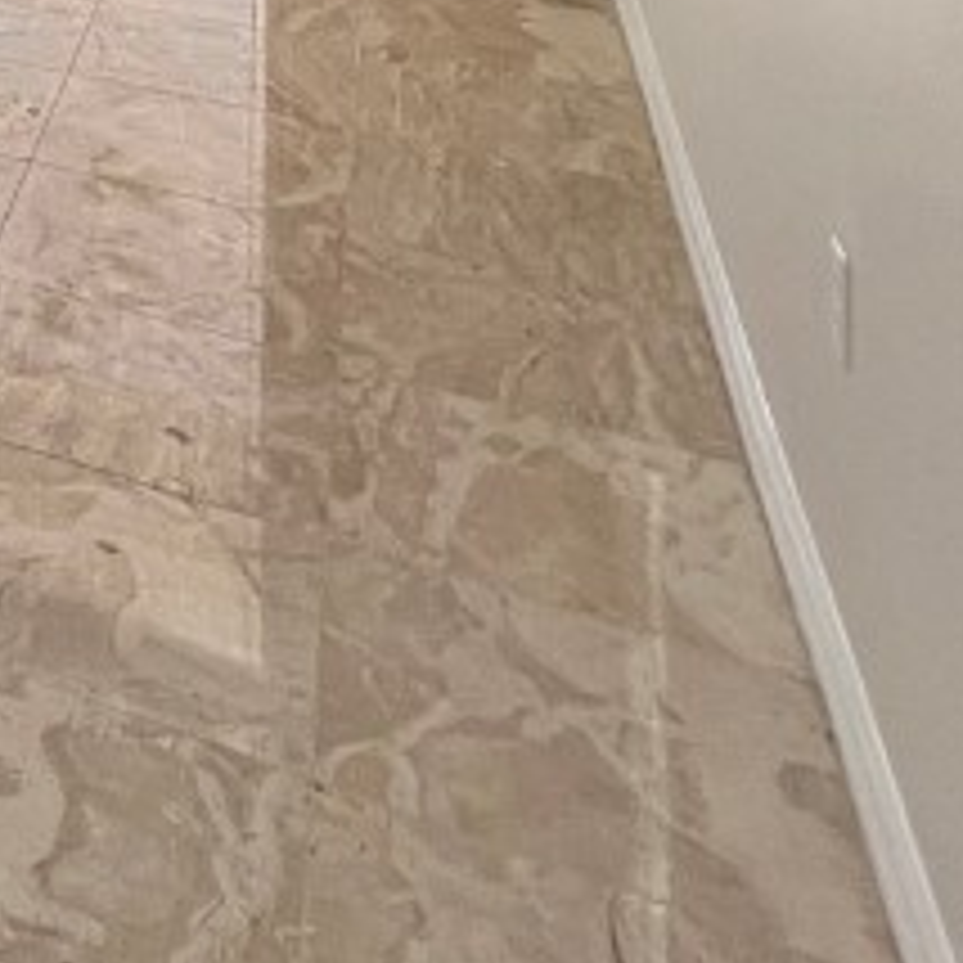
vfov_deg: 24.9
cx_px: -954
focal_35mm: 55
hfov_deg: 19.1
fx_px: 1731
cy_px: -432
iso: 32
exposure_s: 1/239
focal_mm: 1.57
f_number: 1.8
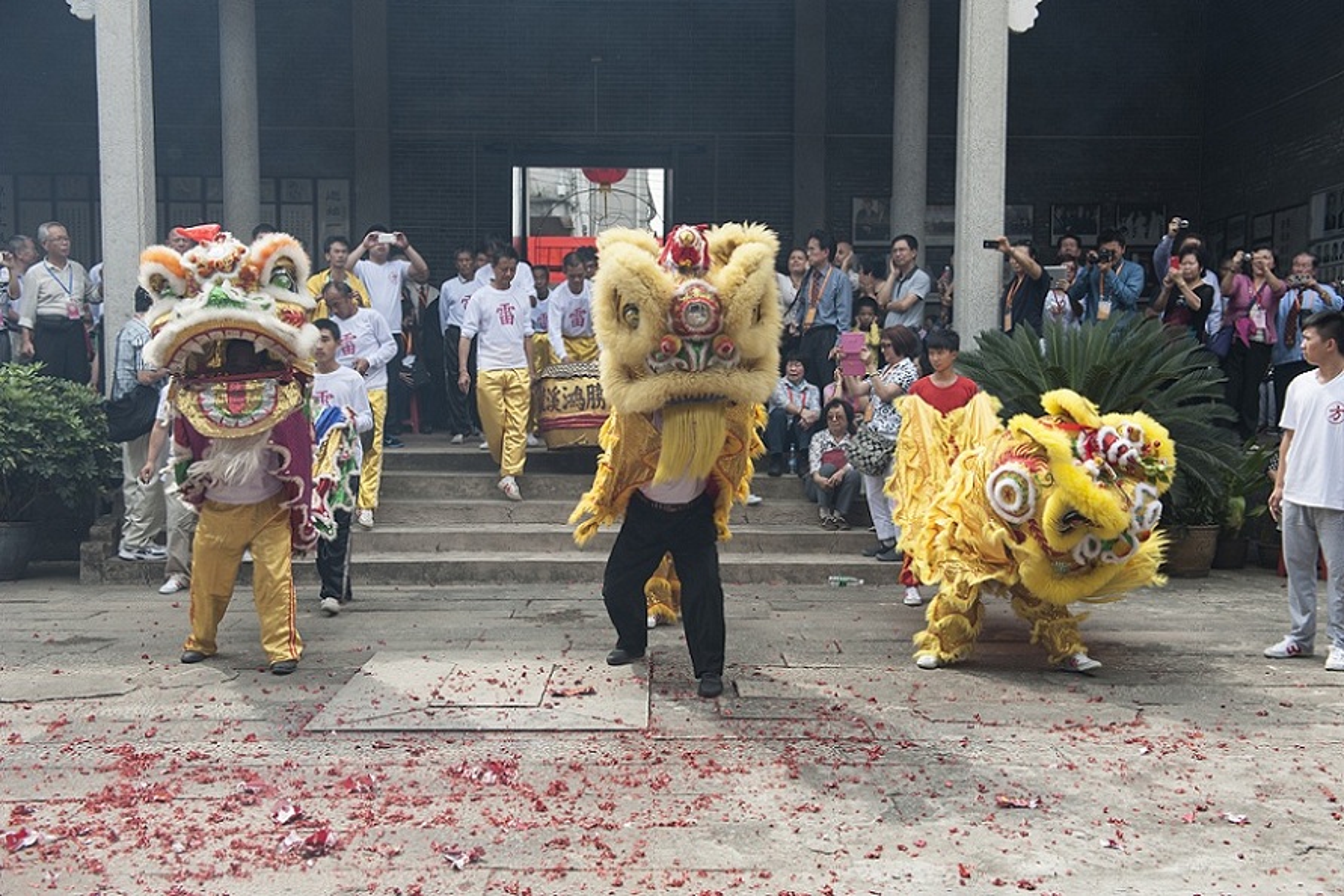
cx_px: 672
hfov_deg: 50.7
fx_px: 1419
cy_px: 448
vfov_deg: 35.1
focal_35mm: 38
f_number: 5.6
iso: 200
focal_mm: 38
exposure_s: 1/400
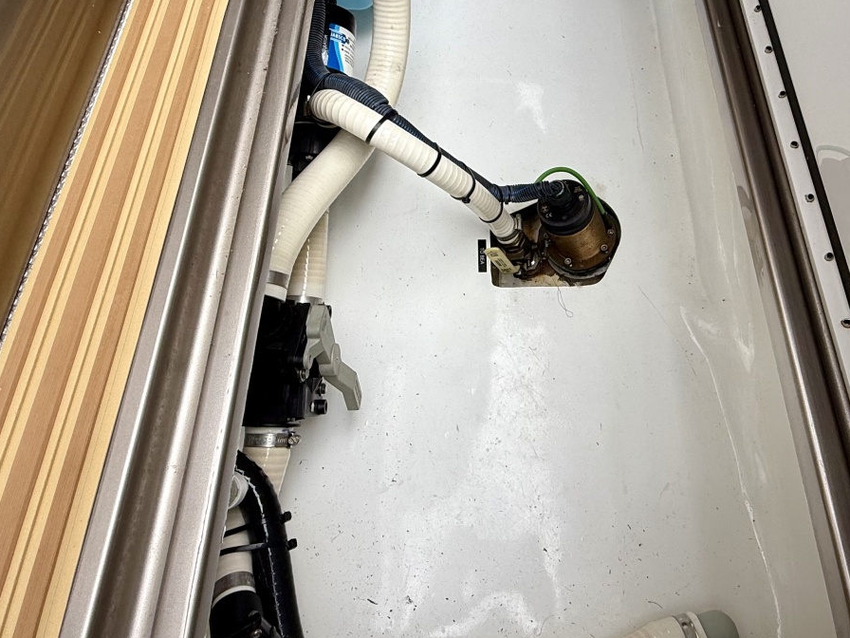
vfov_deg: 54.3
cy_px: 239
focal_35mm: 25
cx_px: 512
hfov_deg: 68.7
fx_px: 614
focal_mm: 2.22
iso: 50
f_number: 2.2
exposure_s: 1/451
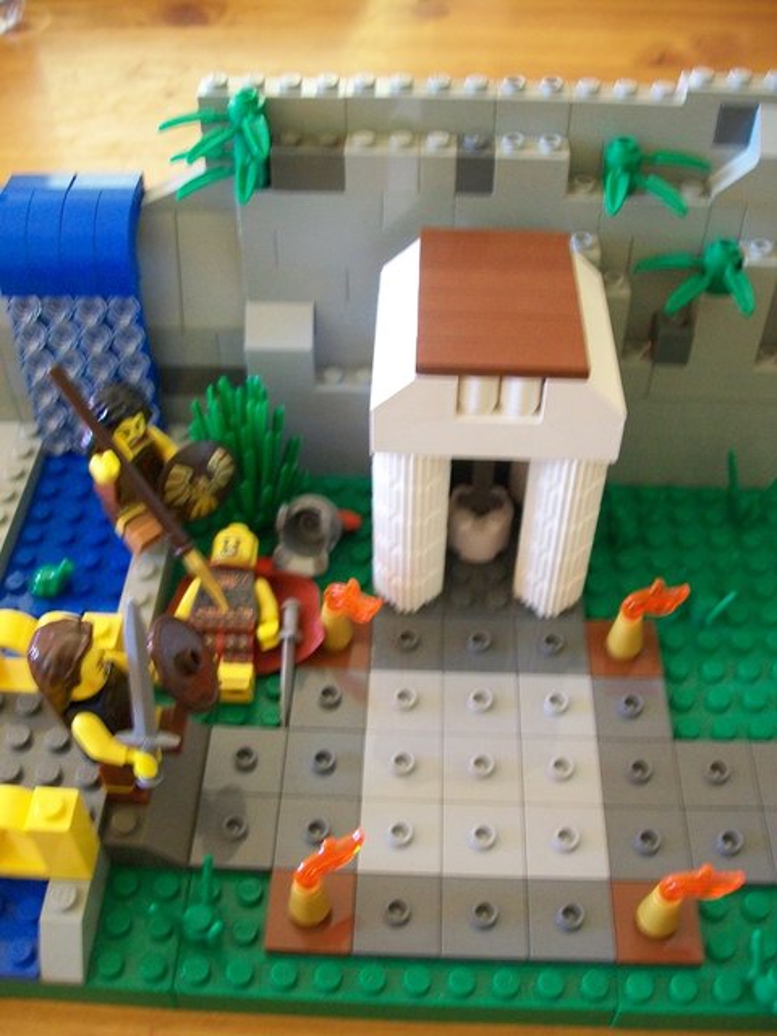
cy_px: 518
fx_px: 1077
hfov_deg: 39.7
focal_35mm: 36
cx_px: 388
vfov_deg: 51.4
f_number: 2.7
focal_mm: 6
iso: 160
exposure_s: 1/20
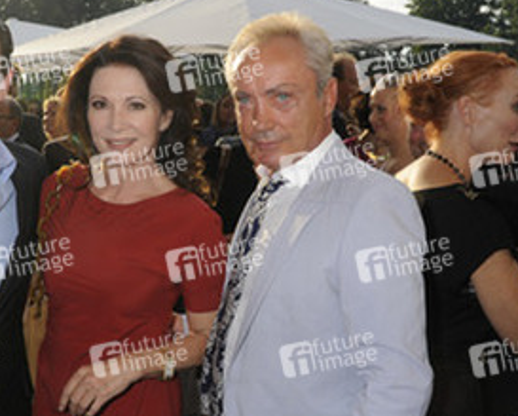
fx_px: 737
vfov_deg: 31.5
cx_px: 164
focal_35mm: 48
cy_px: 213
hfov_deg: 38.2
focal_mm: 31
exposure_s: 1/160
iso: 320
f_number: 11
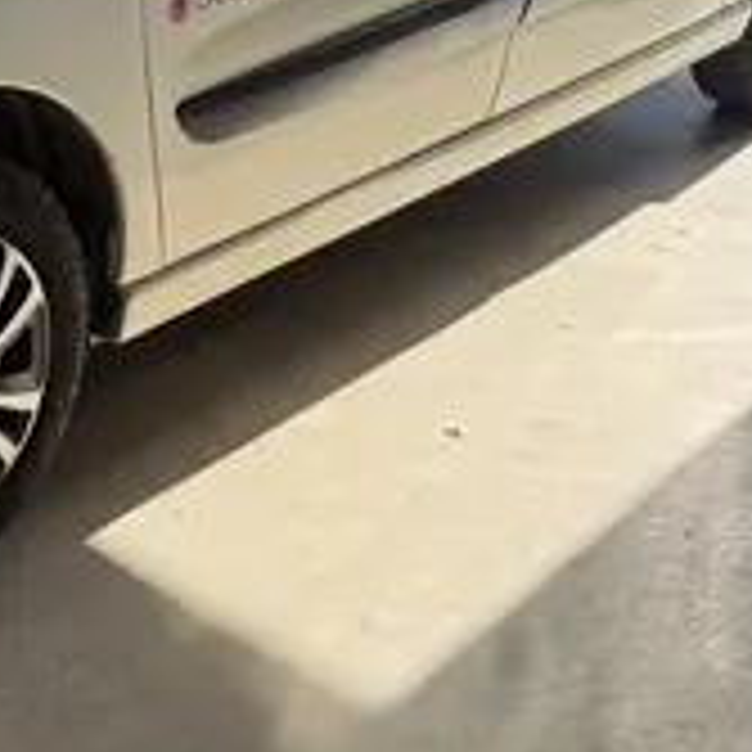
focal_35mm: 62
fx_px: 1524
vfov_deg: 26.0
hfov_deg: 25.8
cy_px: -38
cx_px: -56
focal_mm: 6.76
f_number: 1.78
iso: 100
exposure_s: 1/1060
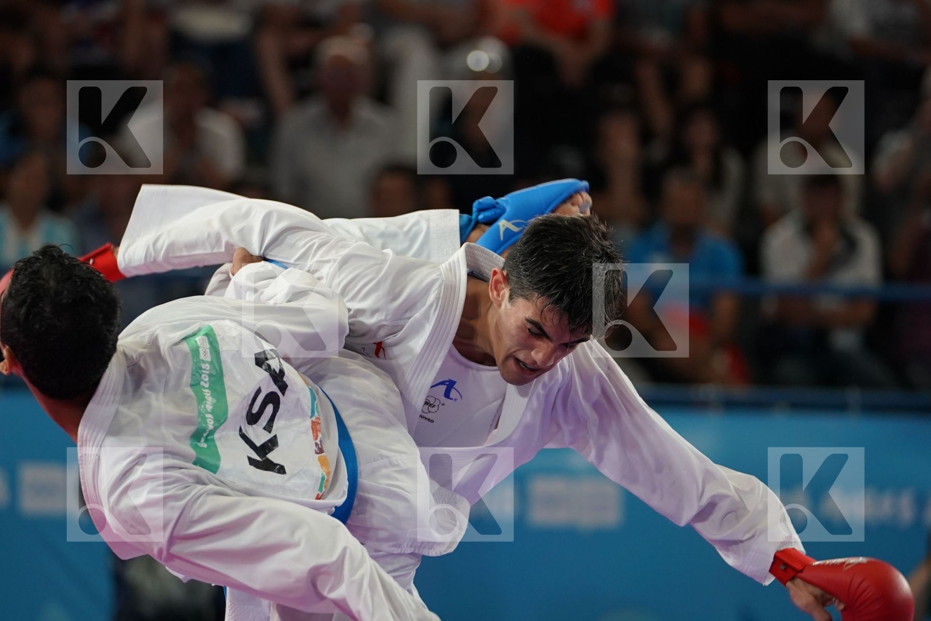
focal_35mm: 238
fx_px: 6154
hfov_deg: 8.7
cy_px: 310
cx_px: 466
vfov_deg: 5.8
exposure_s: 1/1000
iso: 1250
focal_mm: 159
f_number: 2.8
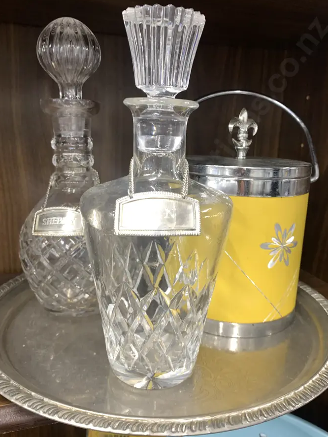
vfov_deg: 59.9
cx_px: 172
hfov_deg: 46.8
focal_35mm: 30
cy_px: 224
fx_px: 379
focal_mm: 4.25
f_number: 1.8
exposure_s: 1/50
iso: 160
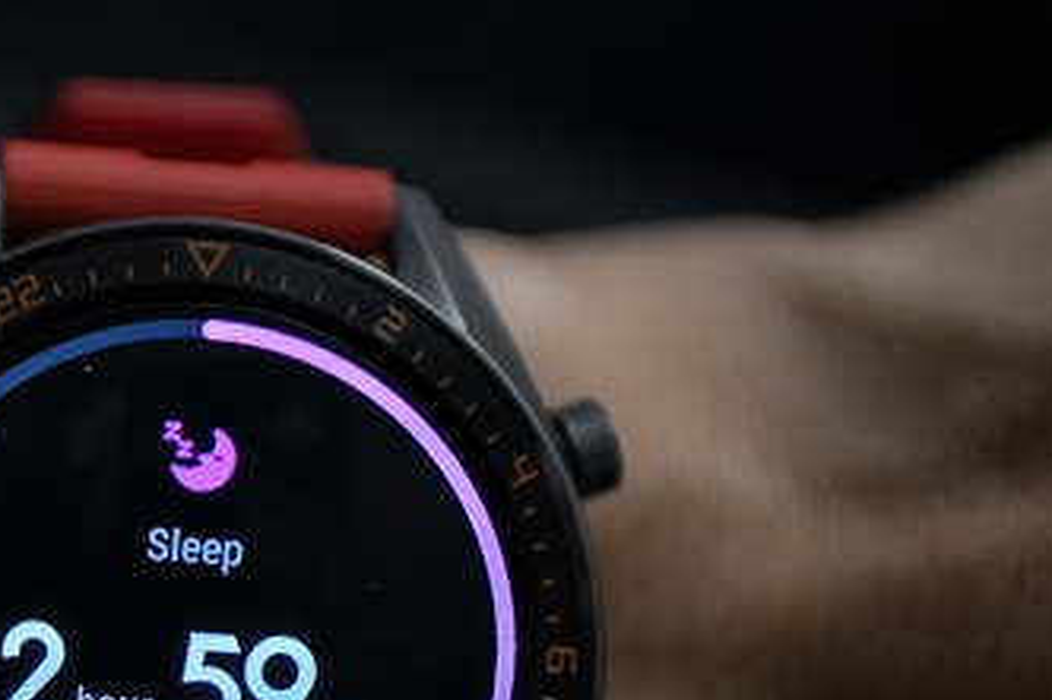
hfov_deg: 21.1
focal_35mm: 95
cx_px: 165
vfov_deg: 14.1
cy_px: 768
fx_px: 2775
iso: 280
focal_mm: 35
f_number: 1.8
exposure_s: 1/40
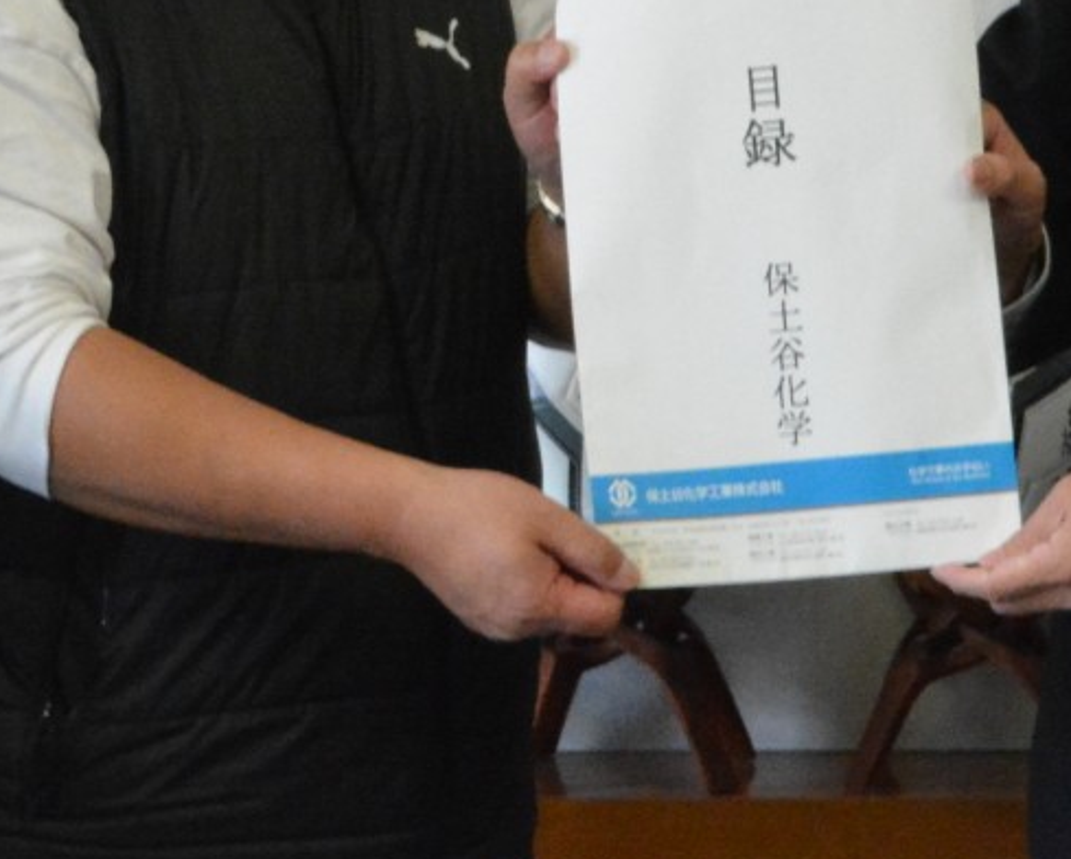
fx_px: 7391
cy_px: -66
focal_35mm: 233
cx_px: 712
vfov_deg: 6.6
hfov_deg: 8.3
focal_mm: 50
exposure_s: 1/100
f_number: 20
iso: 6400
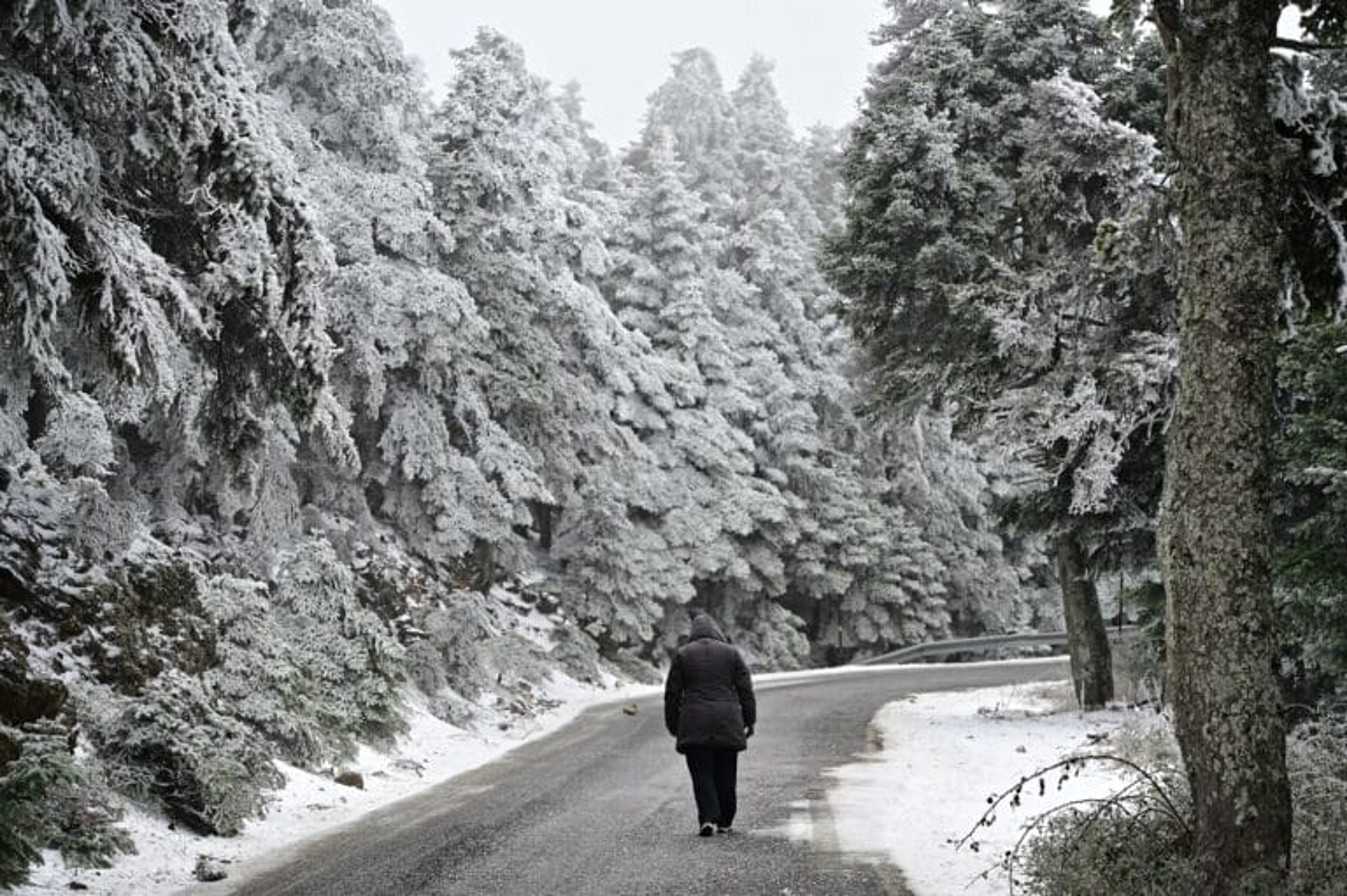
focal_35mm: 81
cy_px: 448
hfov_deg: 25.1
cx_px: 674
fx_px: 3029
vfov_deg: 16.8
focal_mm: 81
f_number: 4
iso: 200
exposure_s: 1/400
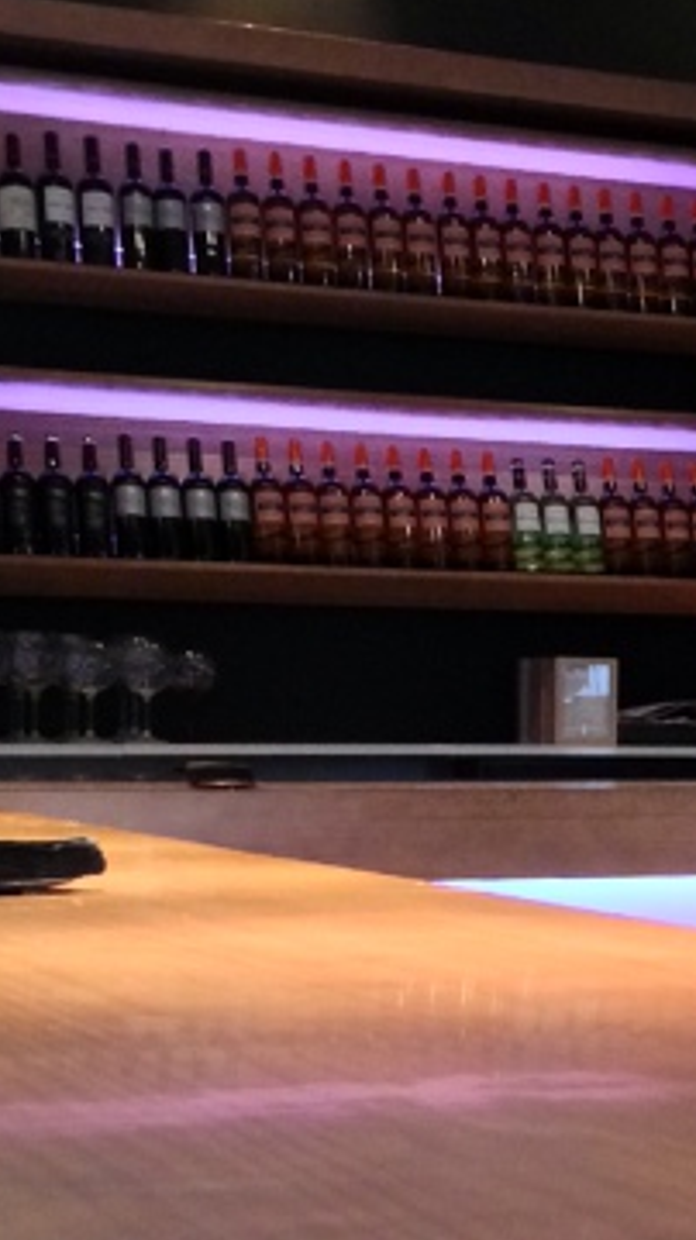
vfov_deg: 23.6
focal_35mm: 90
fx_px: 2958
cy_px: 809
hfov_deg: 12.9
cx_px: 973
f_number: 2.4
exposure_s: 1/20
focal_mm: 4.12
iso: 400
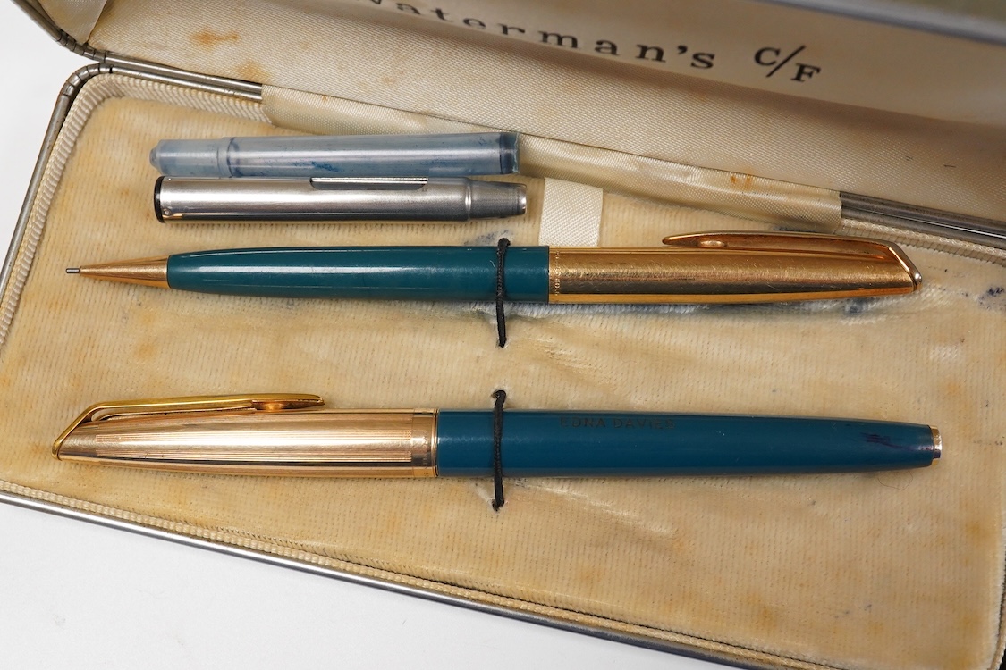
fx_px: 1257
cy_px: 335
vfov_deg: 29.9
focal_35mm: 45
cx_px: 503
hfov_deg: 43.6
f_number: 14
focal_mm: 30
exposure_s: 1/100
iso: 2500
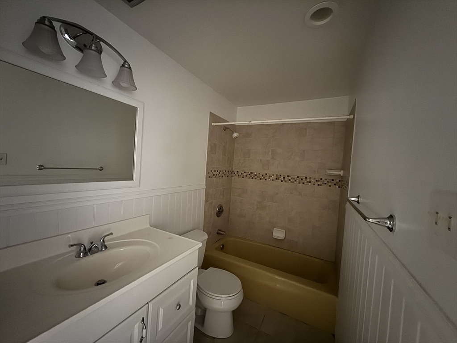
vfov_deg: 85.7
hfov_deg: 102.1
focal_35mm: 14
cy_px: 172
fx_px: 185
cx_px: 228
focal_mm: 2.22
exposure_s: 1/10
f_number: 2.2
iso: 1250
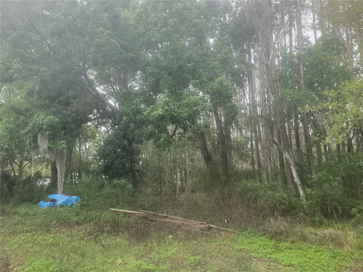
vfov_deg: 54.9
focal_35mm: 25
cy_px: 136
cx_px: 182
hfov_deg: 69.4
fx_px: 262
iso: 20
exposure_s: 1/207
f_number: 1.8
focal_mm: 7
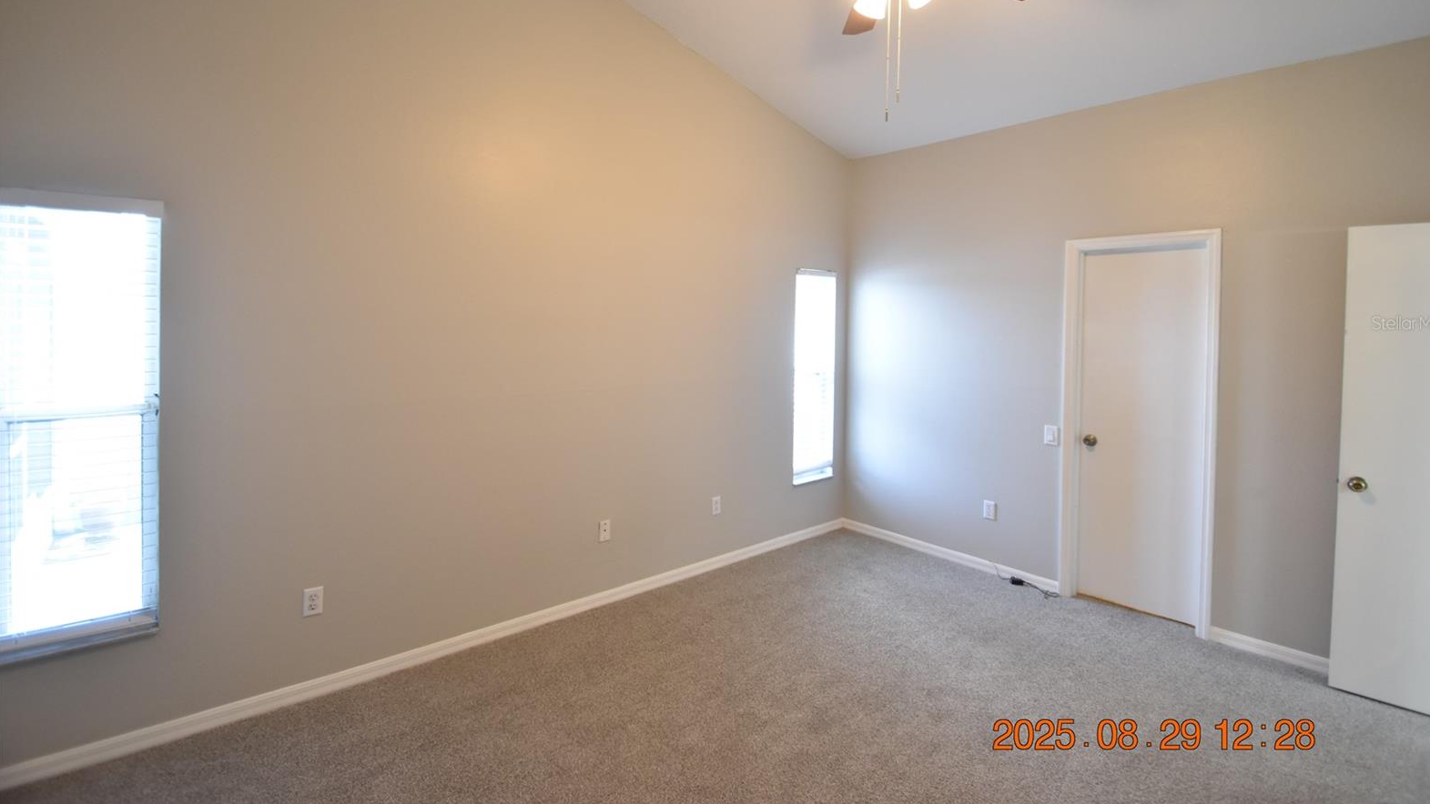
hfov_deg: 99.4
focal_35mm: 16
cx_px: 725
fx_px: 607
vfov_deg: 66.5
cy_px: 323
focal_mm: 10
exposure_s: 1/45
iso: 800
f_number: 3.5
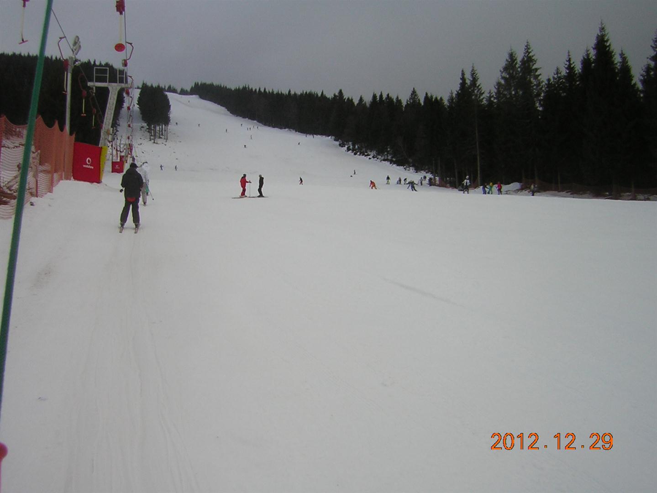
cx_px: 328
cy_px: 246
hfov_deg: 51.3
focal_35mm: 36
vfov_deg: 39.7
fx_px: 683
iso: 50
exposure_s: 1/202
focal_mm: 4.7
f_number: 5.2
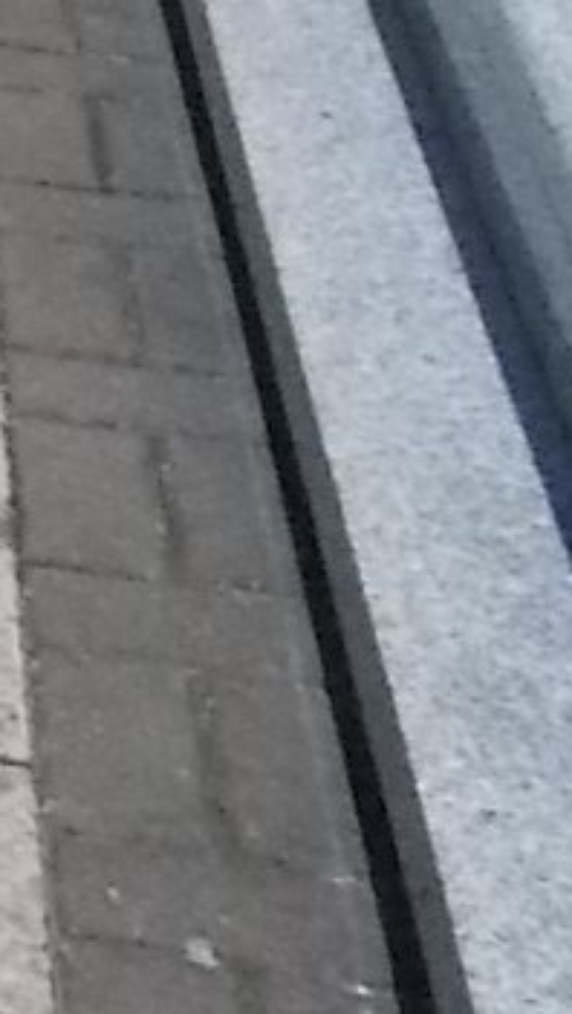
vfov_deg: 15.9
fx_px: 3471
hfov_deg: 7.2
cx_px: -1629
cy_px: -254
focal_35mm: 129
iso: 400
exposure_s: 1/1250
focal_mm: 4.6
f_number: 8
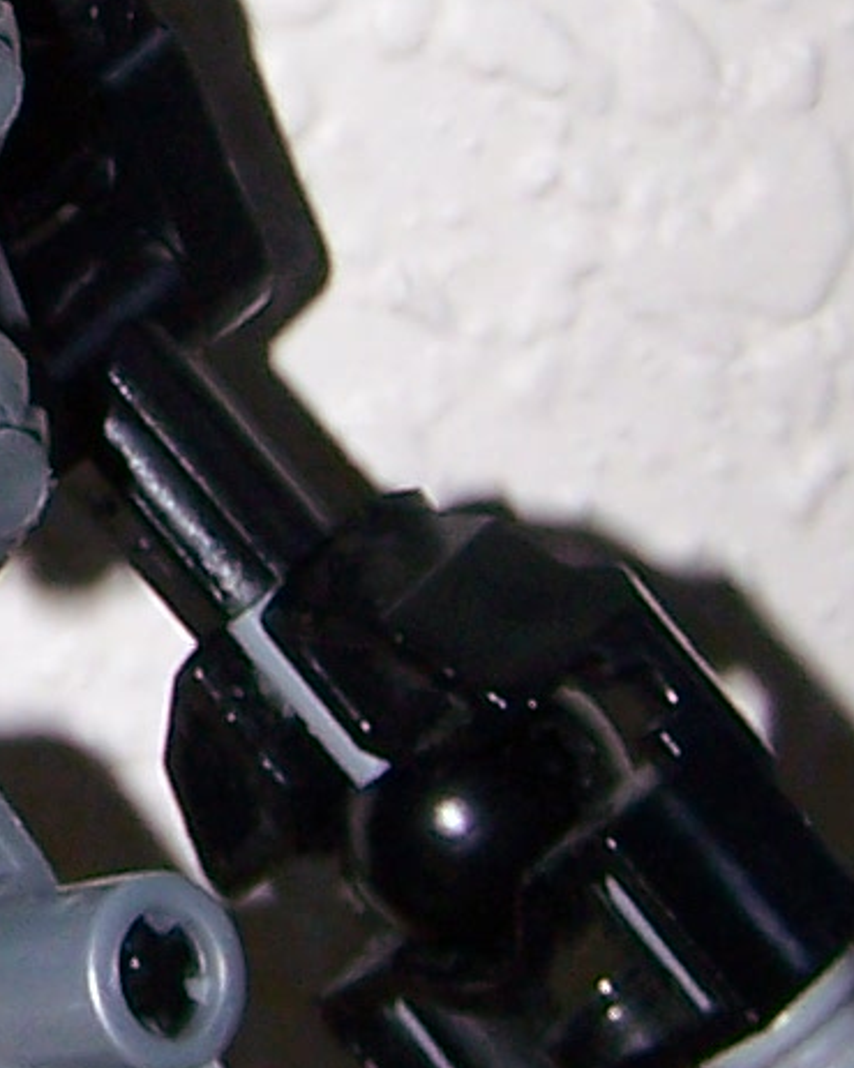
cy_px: 323
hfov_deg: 6.7
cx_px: -485
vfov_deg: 8.5
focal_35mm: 227
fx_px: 7177
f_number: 2.8
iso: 80
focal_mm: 6.3
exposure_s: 1/60
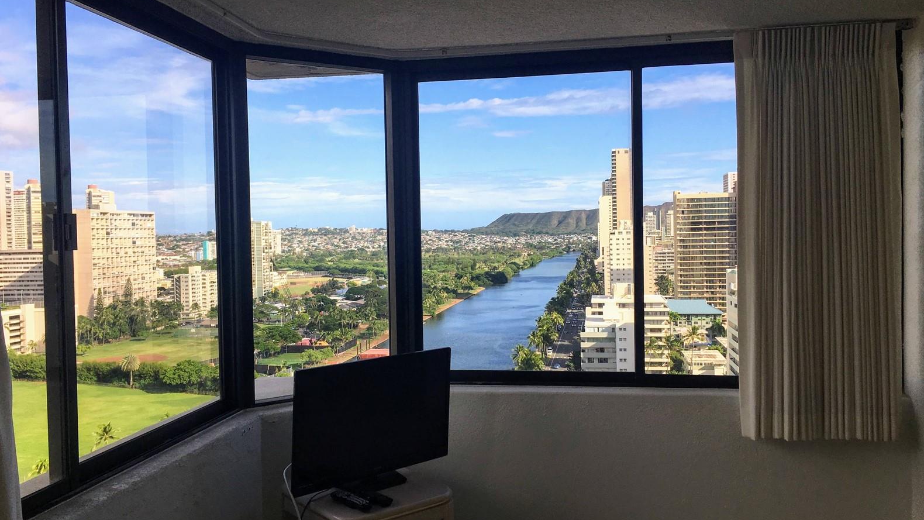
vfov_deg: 36.7
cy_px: 250
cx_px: 458
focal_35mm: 32
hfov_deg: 61.0
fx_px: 784
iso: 25
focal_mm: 4.15
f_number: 2.2
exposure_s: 1/927
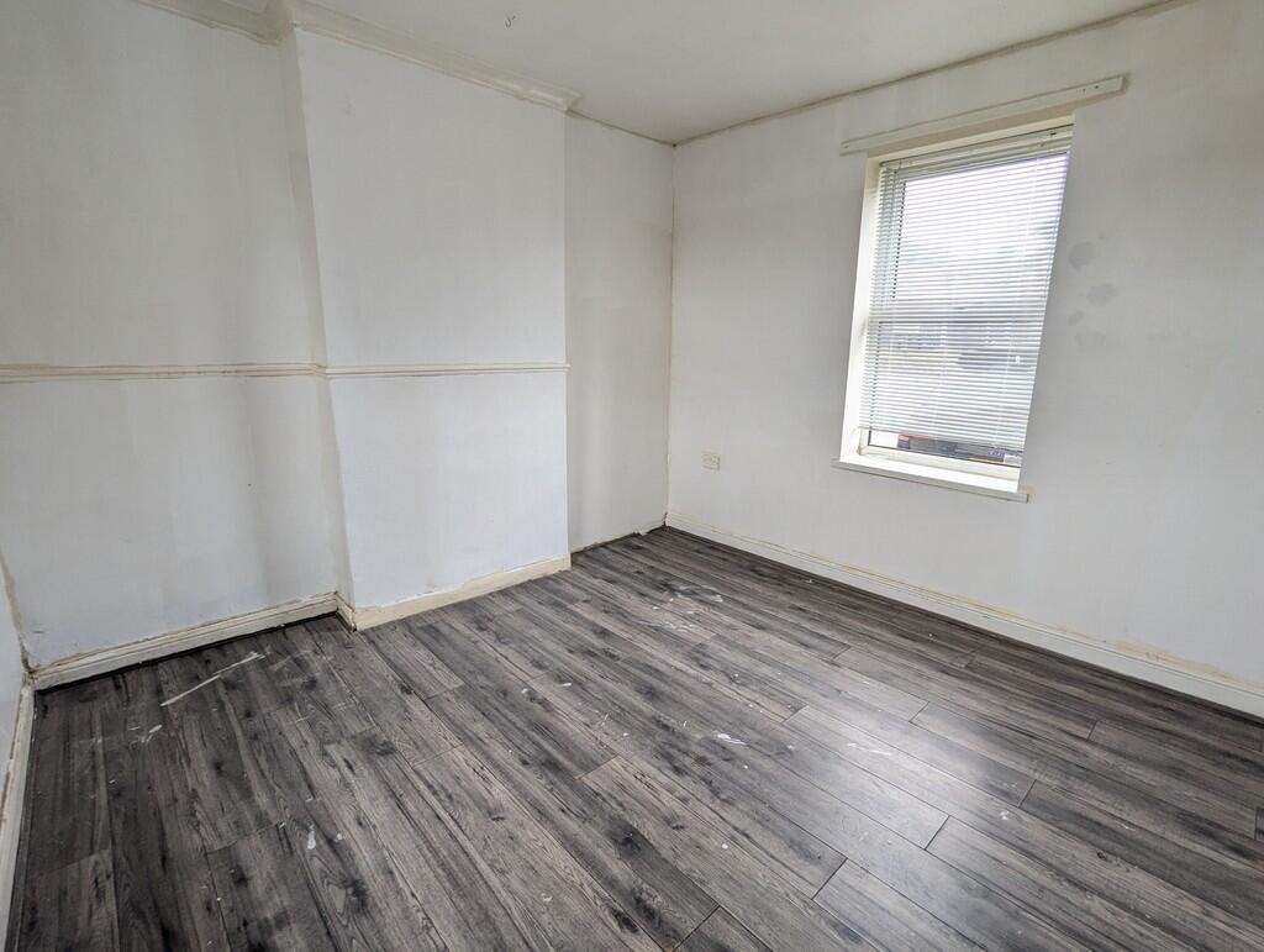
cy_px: 476
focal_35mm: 16
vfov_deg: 78.2
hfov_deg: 94.4
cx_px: 632
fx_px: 585
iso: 113
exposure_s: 1/74.4
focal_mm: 2.35
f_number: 2.2
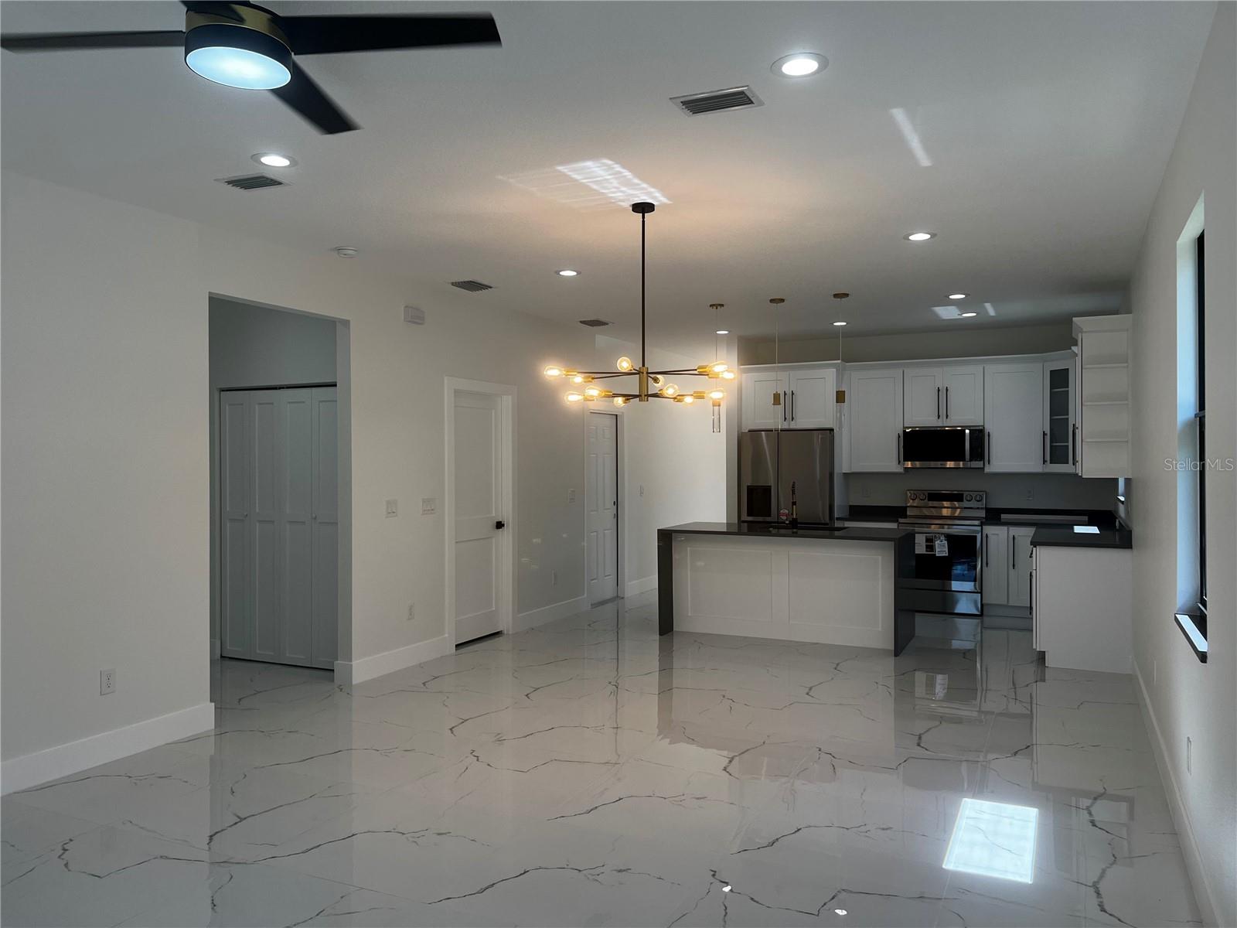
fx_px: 929
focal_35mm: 26
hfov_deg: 67.3
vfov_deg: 53.1
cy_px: 464
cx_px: 618
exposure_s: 1/273
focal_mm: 5.7
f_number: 1.5
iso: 40
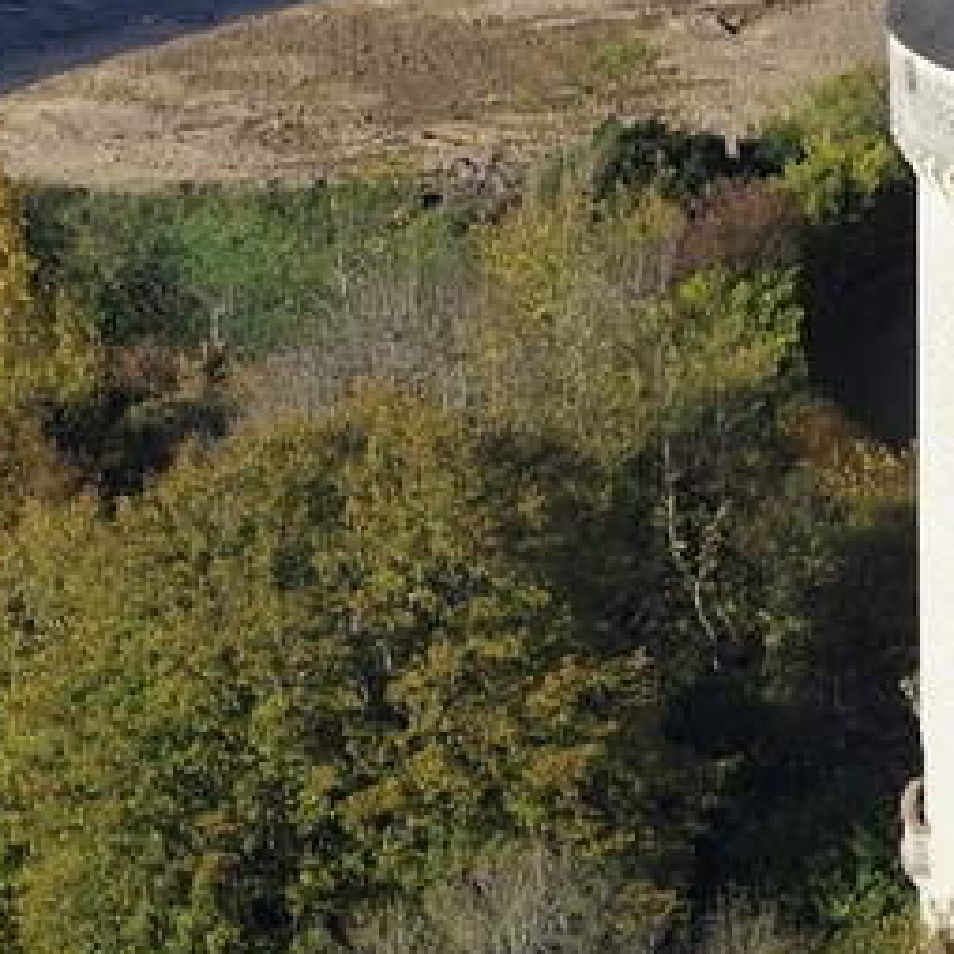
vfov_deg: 1.6
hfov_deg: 1.6
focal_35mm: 1070
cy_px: 361
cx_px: 2588
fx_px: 33363
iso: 400
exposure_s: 1/1000
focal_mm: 200
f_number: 8
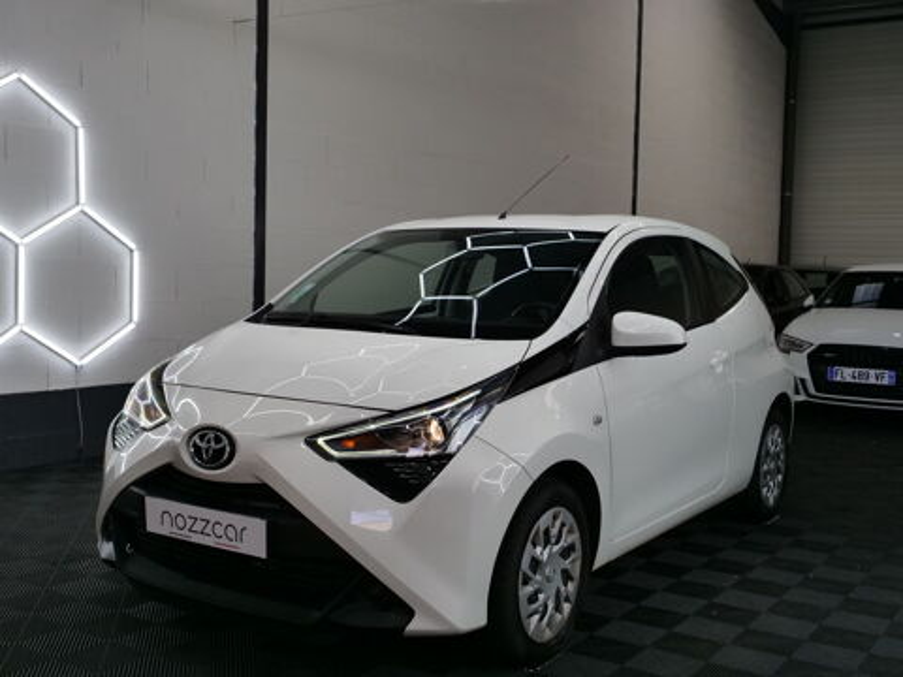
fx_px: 1043
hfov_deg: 46.8
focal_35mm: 40
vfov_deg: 36.0
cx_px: 452
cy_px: 338
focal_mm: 20
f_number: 5.6
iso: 320
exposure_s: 1/60
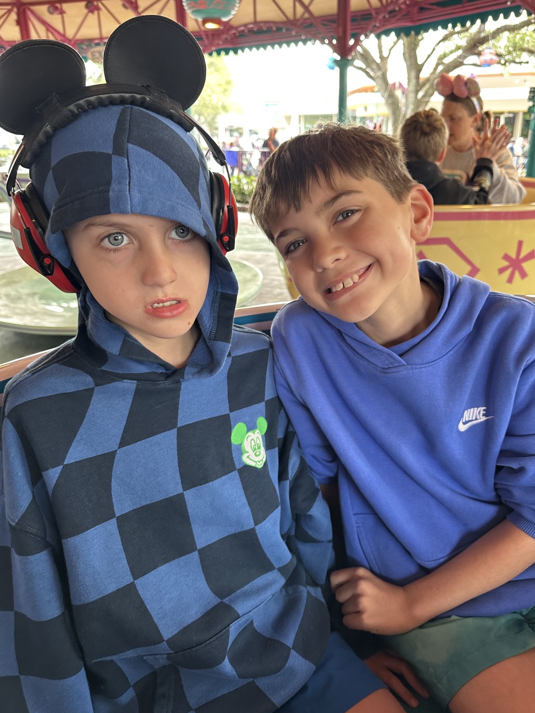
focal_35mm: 26
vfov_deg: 67.2
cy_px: 328
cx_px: 281
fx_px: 536
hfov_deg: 53.0
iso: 200
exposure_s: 1/121
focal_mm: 6.86
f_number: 1.78
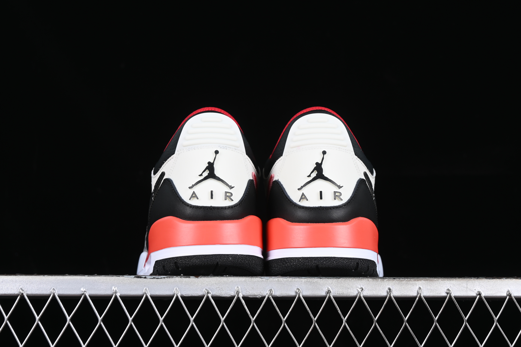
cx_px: 260
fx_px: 1085
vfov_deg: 18.2
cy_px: 174
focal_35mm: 75
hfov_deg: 27.0
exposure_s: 1/60
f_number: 7.1
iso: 160
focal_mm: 50
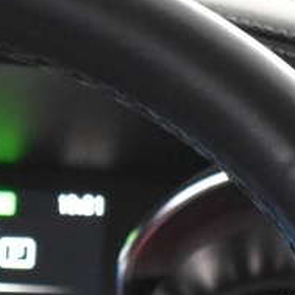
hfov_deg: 5.4
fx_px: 3053
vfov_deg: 5.4
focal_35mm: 317
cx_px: -233
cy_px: 695
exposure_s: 1/20
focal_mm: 29
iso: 3200
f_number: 4.2
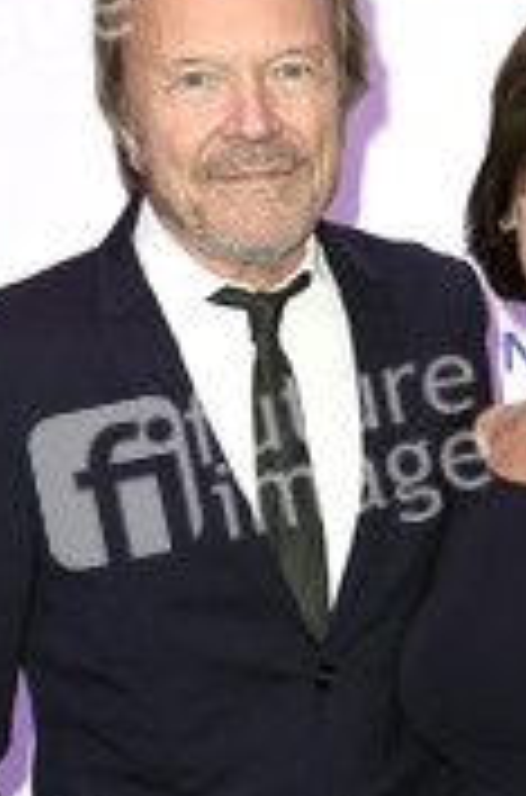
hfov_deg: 8.8
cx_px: 391
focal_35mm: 154
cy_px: 688
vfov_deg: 13.3
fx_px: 3395
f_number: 5.6
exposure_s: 1/250
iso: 500
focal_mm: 68
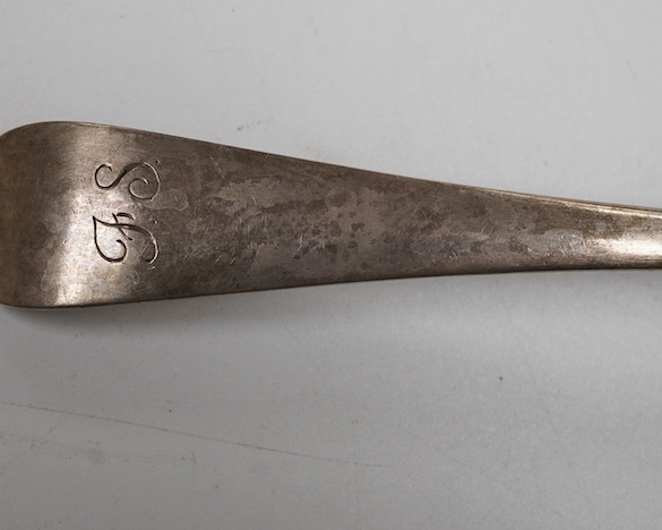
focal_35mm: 65
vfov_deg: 23.4
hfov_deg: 28.6
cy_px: 207
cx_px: 154
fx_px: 1274
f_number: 8
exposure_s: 1/125
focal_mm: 30
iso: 1250
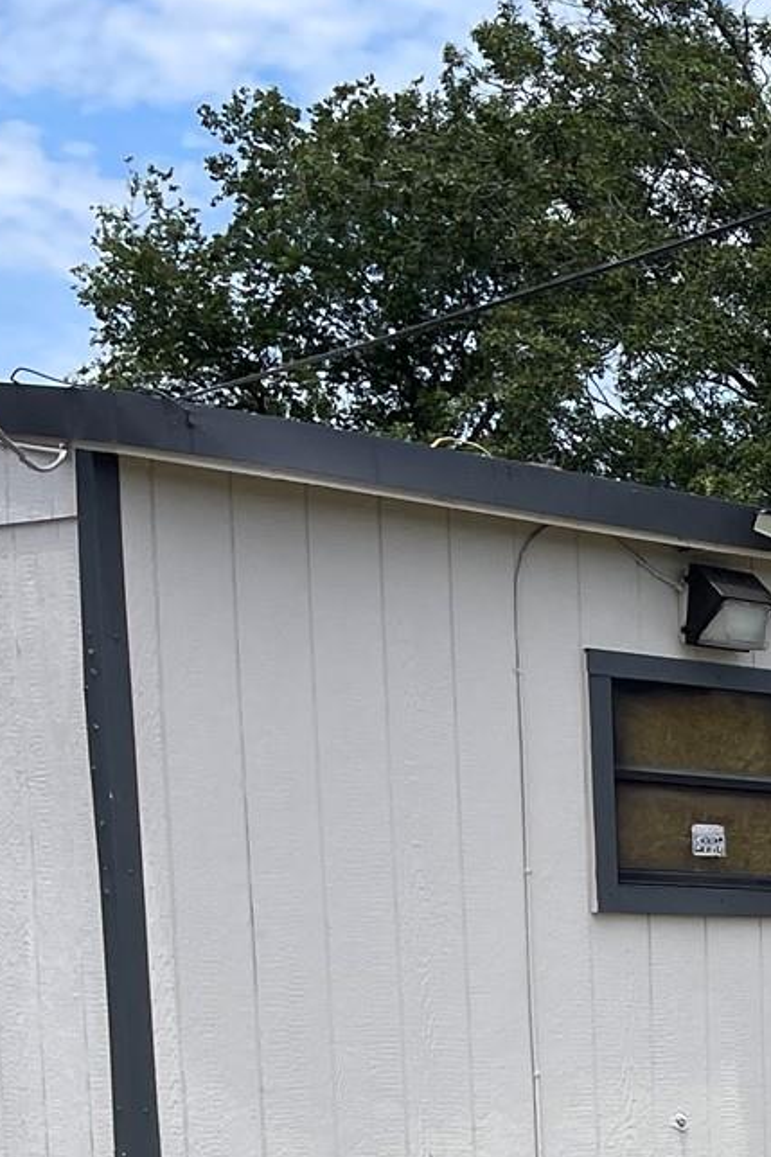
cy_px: 1329
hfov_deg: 13.4
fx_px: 2764
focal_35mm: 86
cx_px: 1583
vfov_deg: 22.1
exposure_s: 1/4902
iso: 50
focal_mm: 5.1
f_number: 1.6
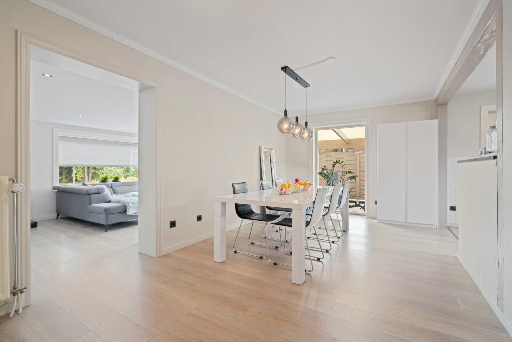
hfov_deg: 96.7
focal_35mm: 16
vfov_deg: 73.8
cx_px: 256
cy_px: 171
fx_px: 228
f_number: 11
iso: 250
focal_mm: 16
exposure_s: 1.3
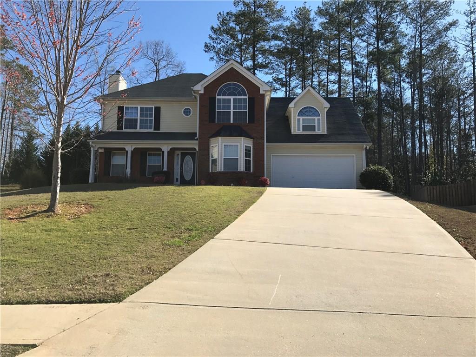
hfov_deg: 63.4
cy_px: 178
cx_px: 238
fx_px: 385
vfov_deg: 49.7
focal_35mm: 28
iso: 20
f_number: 1.8
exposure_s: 1/1808
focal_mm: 3.99
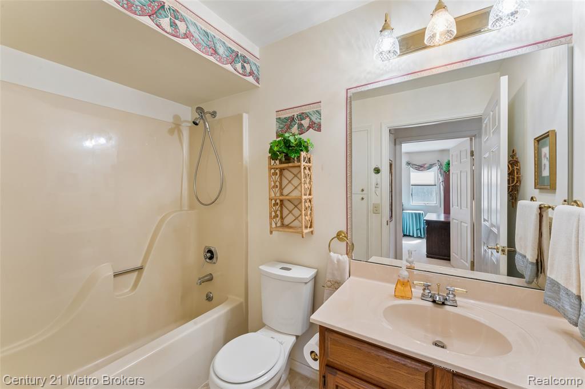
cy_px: 194
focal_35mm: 15
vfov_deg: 78.8
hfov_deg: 101.9
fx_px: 237
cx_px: 292
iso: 400
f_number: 13
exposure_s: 1/4
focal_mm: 14.6
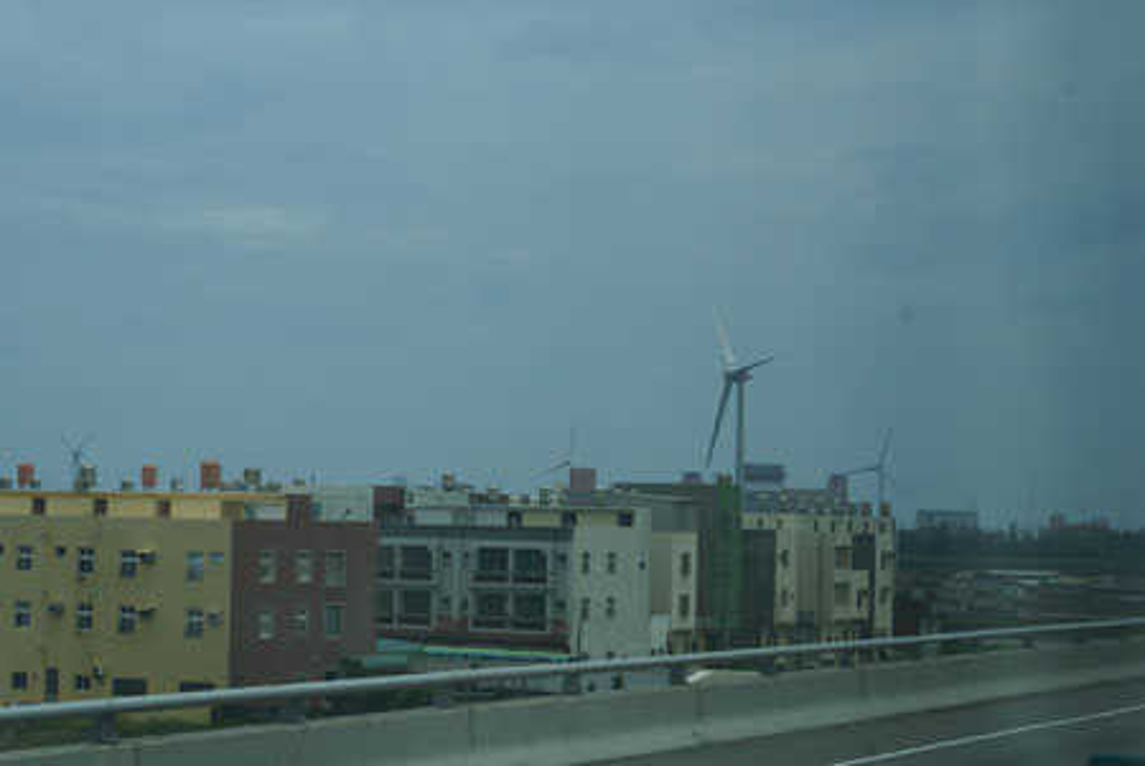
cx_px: 572
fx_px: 2388
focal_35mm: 75
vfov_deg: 18.2
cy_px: 383
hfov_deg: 27.0
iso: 100
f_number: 13
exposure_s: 1/250
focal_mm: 50
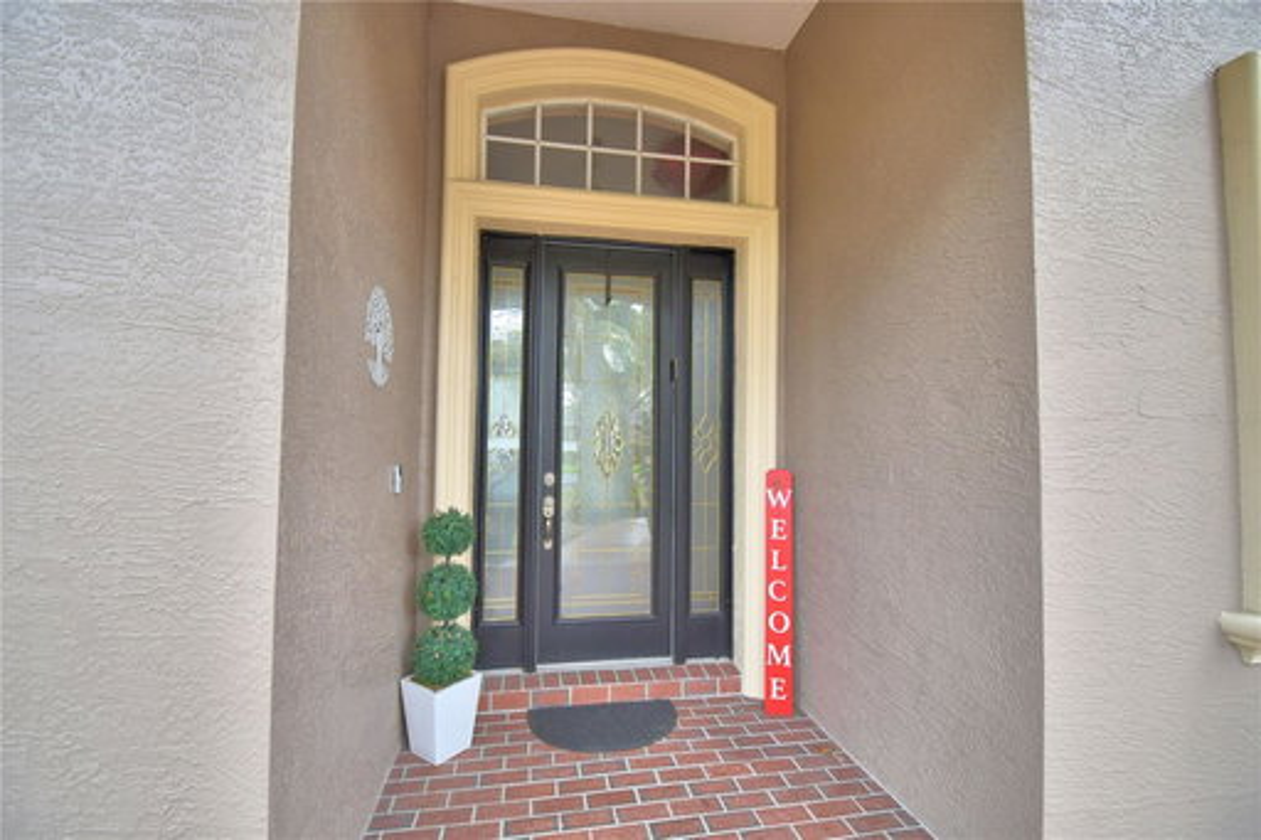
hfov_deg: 100.4
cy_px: 420
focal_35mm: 15
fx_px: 525
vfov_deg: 77.3
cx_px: 630
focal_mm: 10
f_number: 4.5
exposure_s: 1/80
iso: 400
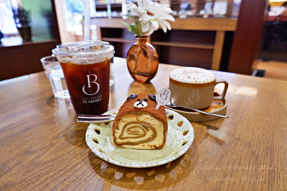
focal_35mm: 23
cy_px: 96
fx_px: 183
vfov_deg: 55.1
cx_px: 144
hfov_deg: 76.1
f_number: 3.5
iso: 400
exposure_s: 1/34
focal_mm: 15
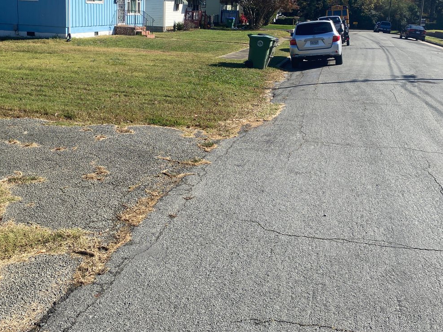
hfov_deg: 46.8
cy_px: 102
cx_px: 217
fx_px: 512
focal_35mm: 40
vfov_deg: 35.5
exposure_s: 1/2513
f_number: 1.8
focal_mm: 4.25
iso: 32
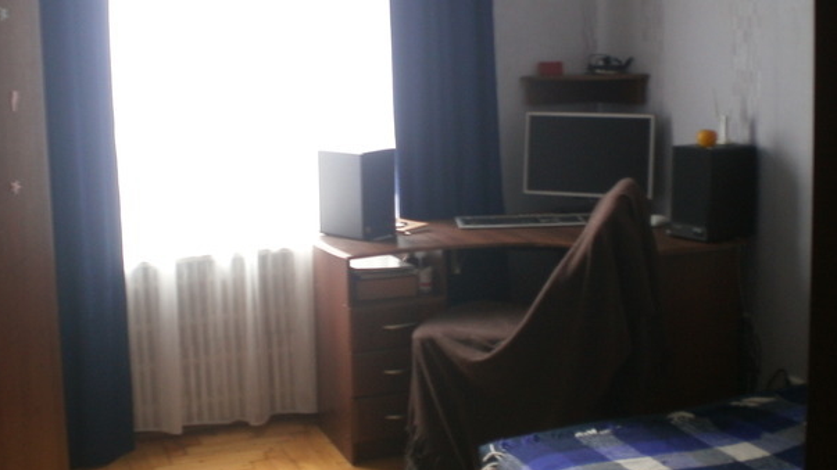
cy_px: 194
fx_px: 1154
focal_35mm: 52
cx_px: 318
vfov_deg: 23.0
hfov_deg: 39.6
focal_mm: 6.3
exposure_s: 1/2
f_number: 3.1
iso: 100
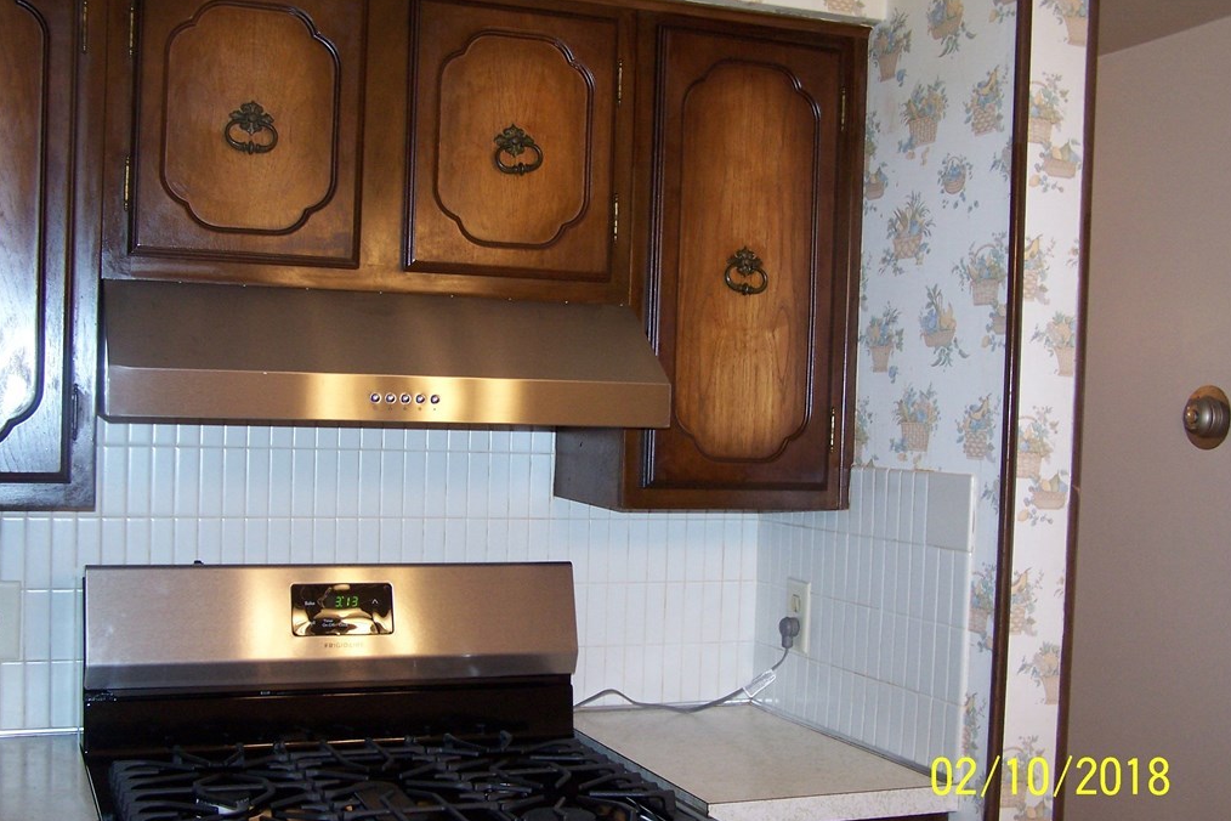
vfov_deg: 31.9
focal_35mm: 42
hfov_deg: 46.4
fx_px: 1436
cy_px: 434
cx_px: 617
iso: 140
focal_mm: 6.7
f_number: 2.8
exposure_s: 1/60
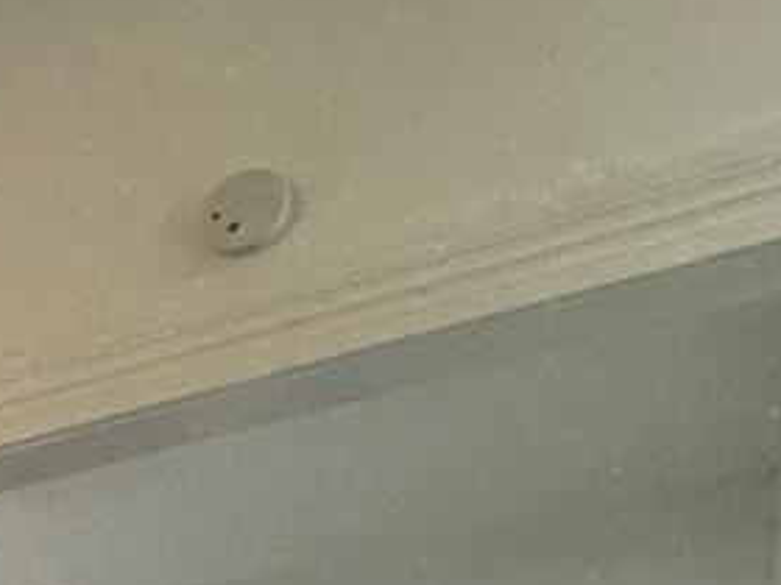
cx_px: -845
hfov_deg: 16.9
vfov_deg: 14.1
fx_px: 1805
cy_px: 1315
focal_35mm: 80
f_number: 2.2
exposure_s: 1/60
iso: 160
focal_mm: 2.22
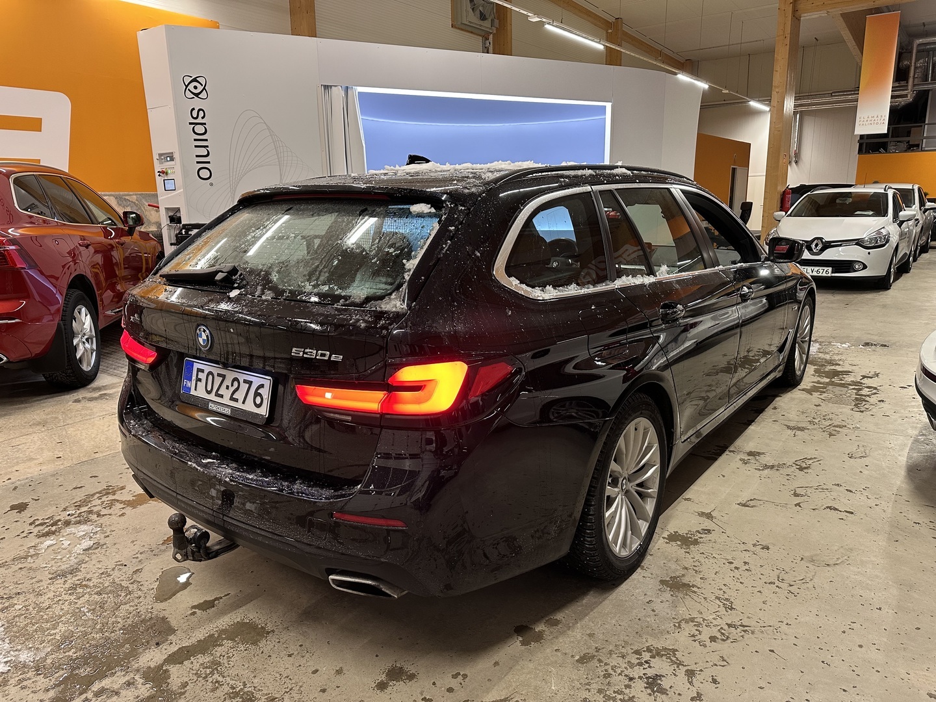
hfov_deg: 71.6
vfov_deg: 56.8
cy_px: 351
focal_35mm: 24
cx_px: 468
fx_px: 649
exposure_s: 1/76
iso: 200
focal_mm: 6.86
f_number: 1.78
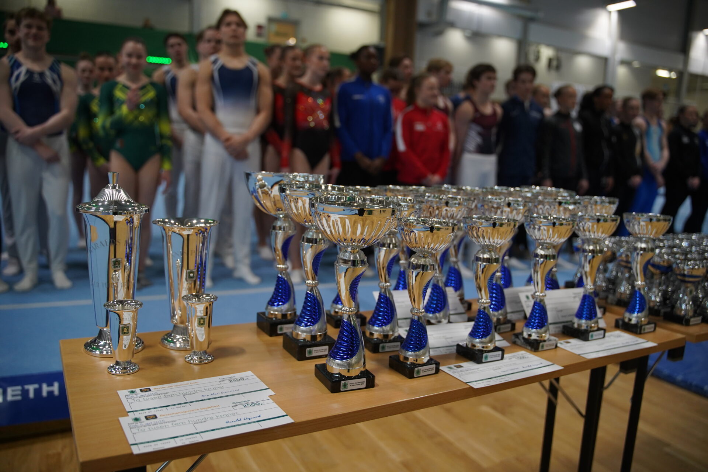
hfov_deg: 65.5
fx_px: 551
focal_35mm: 28
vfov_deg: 46.4
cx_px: 354
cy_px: 236
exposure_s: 1/640
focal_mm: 28
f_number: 2.8
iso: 1600
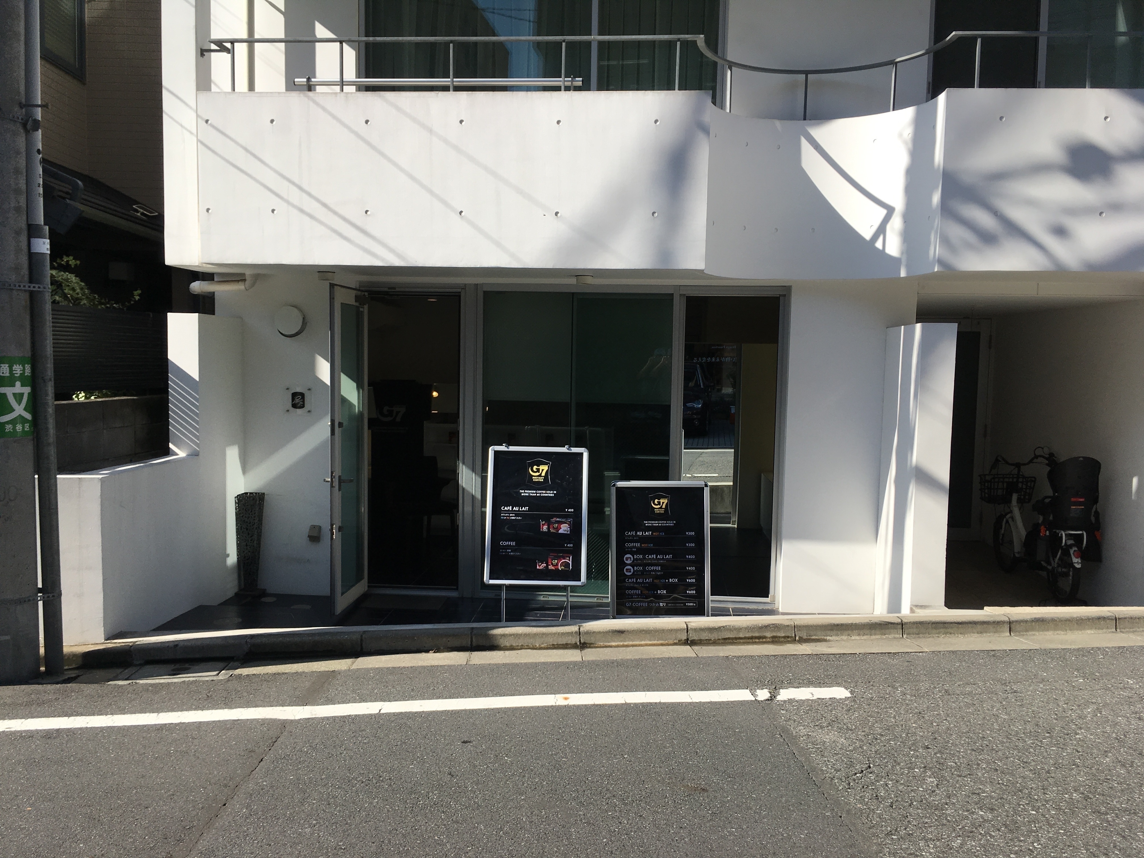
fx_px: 958
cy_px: 429
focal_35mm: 29
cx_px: 572
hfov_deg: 61.7
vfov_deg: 48.2
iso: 25
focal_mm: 4.15
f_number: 2.2
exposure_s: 1/1570
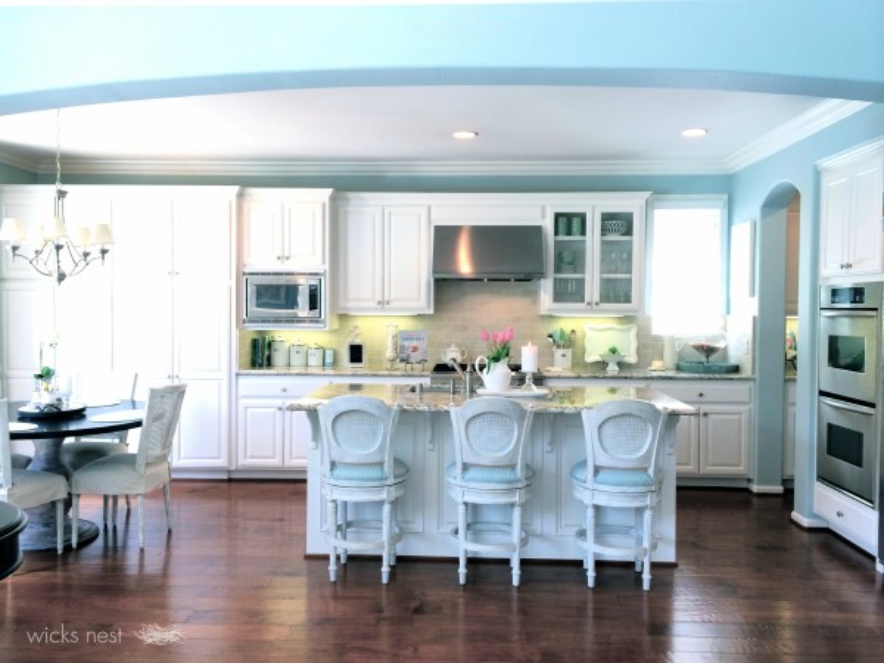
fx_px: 766
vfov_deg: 46.8
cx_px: 442
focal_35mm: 30
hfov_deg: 60.0
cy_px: 332
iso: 40
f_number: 2.2
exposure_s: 1/40
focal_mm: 4.12
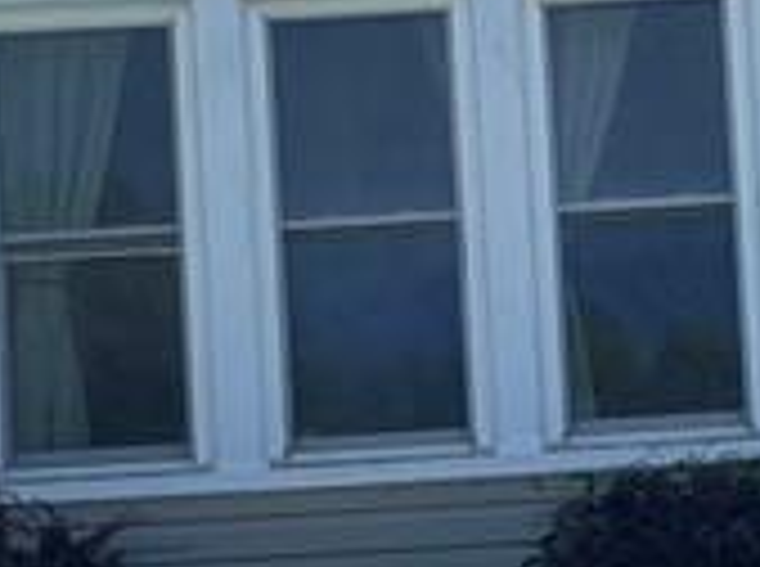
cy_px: 603
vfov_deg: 9.3
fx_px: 3462
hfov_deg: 12.3
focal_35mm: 158
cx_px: 881
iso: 25
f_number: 1.8
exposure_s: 1/1314
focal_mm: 4.25
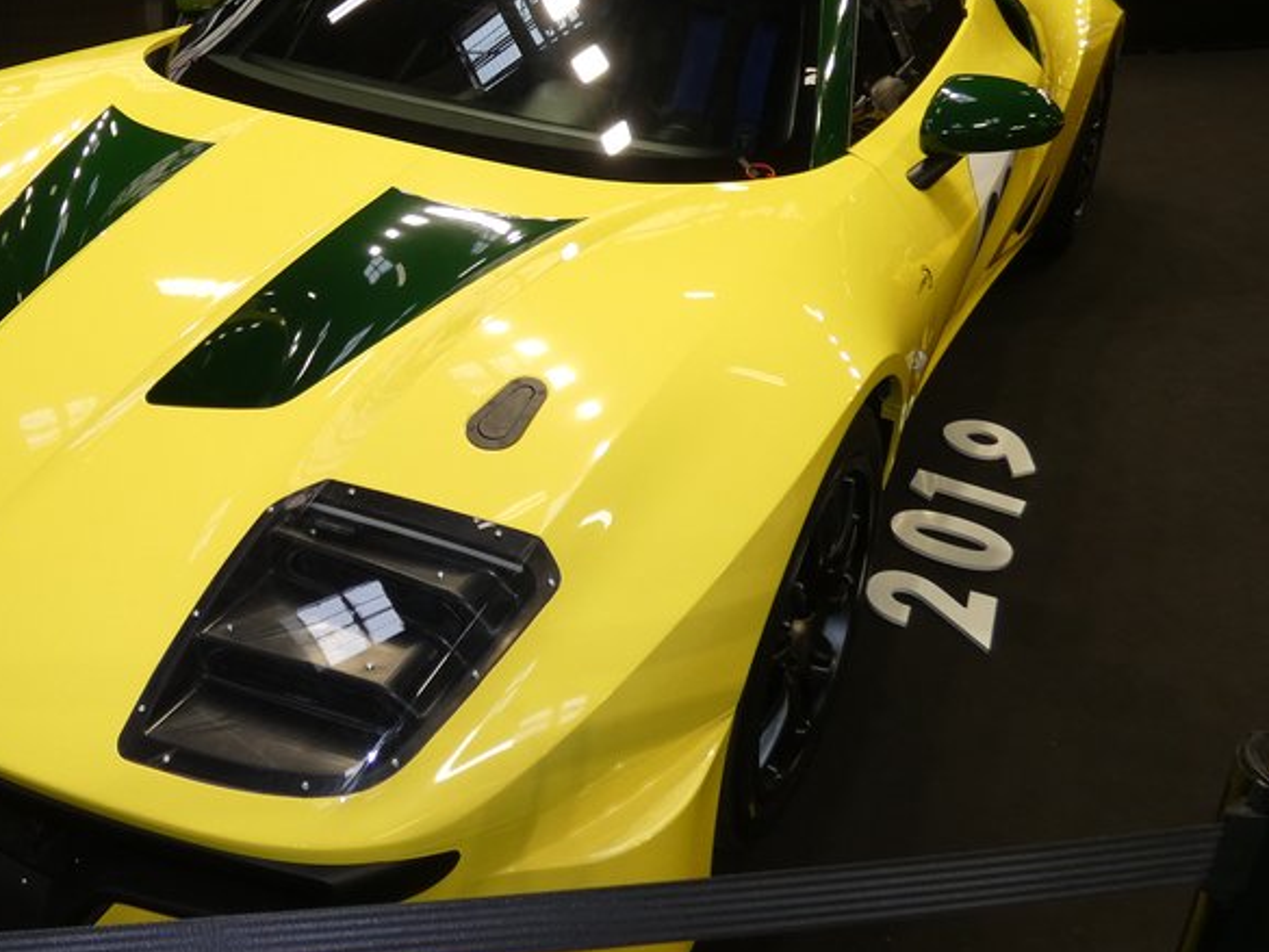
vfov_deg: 40.0
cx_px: 332
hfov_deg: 50.6
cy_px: 282
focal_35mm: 35
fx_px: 1283
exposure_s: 1/60
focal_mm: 3.6
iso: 100
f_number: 2.8
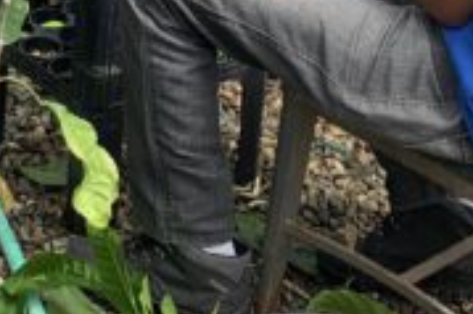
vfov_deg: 11.2
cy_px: -206
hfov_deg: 17.1
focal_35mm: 116
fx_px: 1523
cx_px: -40
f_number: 1.8
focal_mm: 4.25
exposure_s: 1/259
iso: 25
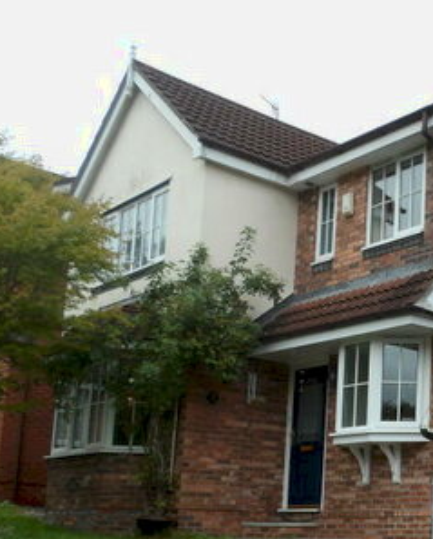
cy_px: 395
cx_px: 536
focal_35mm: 55
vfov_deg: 33.5
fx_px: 880
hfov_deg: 24.7
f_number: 4.1
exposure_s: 1/146
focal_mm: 4.3
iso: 100
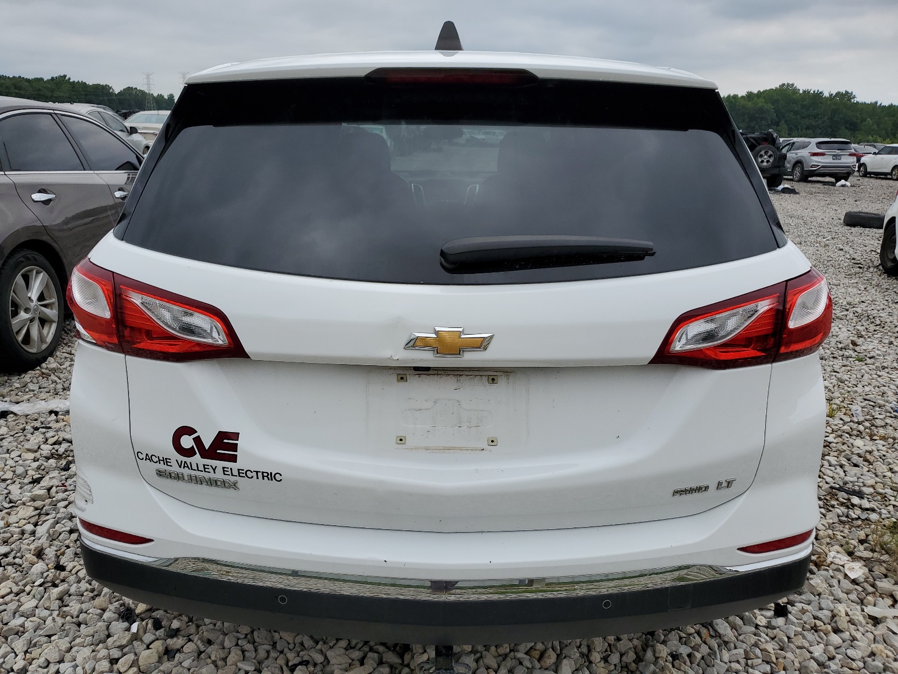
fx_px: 674
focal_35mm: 26
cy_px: 337
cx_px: 449
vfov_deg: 53.1
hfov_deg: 67.3
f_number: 1.5
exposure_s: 1/2000
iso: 50
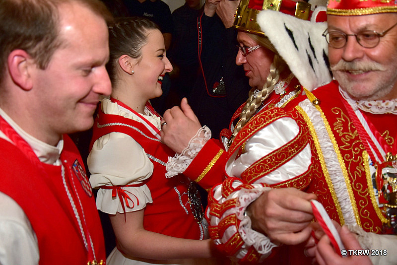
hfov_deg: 38.9
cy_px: 132
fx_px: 563
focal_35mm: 51
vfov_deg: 26.5
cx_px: 198
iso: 400
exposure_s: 1/320
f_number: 4.2
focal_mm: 34
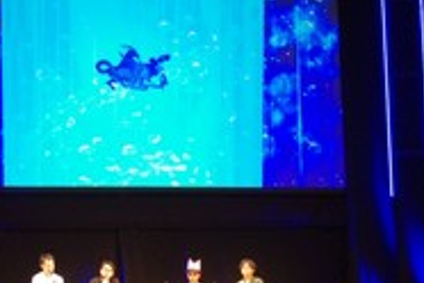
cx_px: 112
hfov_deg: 19.7
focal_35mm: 103
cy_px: 74
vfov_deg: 13.3
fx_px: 1213
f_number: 7.1
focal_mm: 32
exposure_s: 1/60
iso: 3200
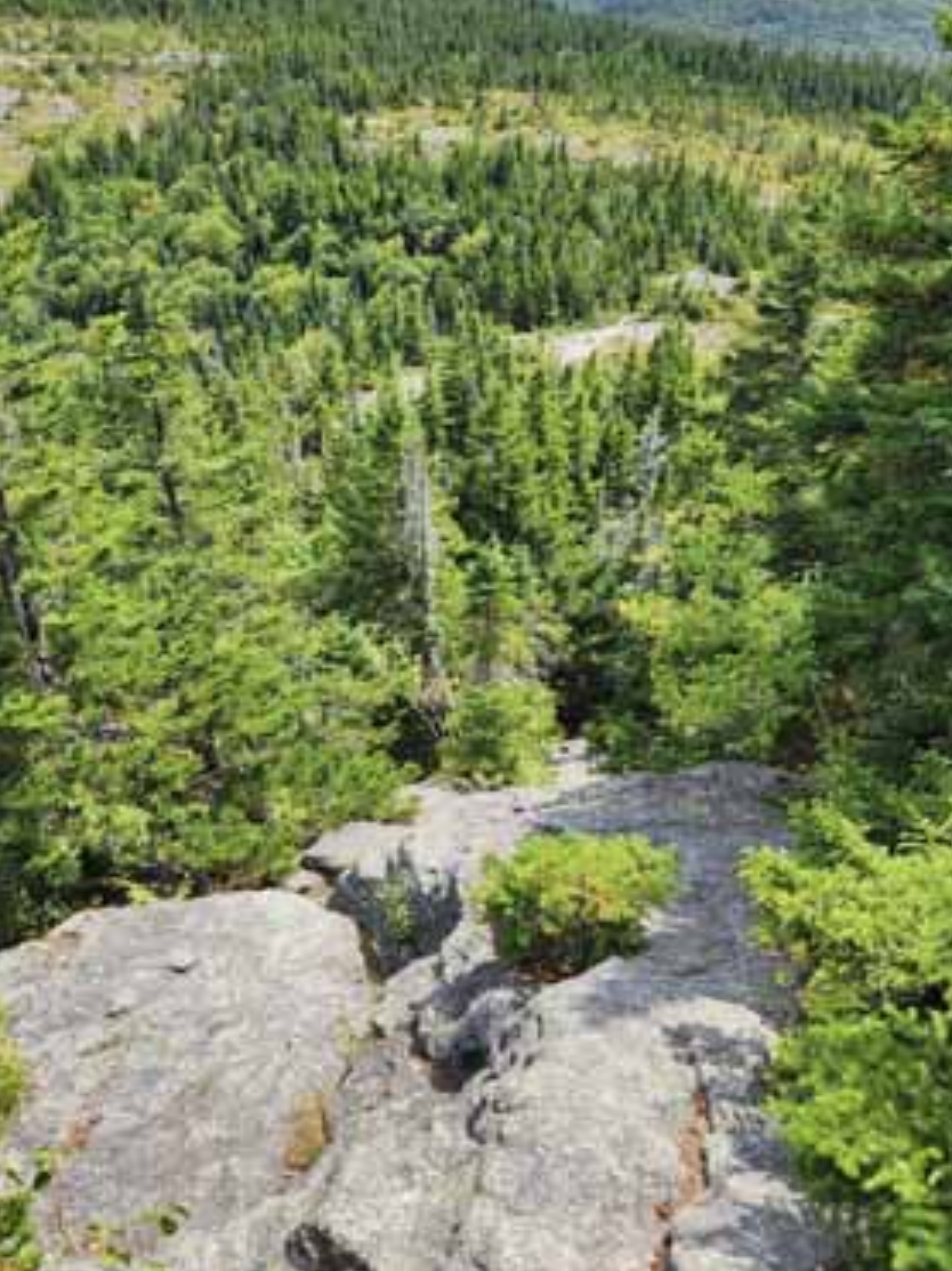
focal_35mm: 31
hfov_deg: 45.3
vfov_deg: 58.4
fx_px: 1137
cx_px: 416
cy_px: 634
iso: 20
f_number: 1.8
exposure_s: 1/1000
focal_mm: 5.4
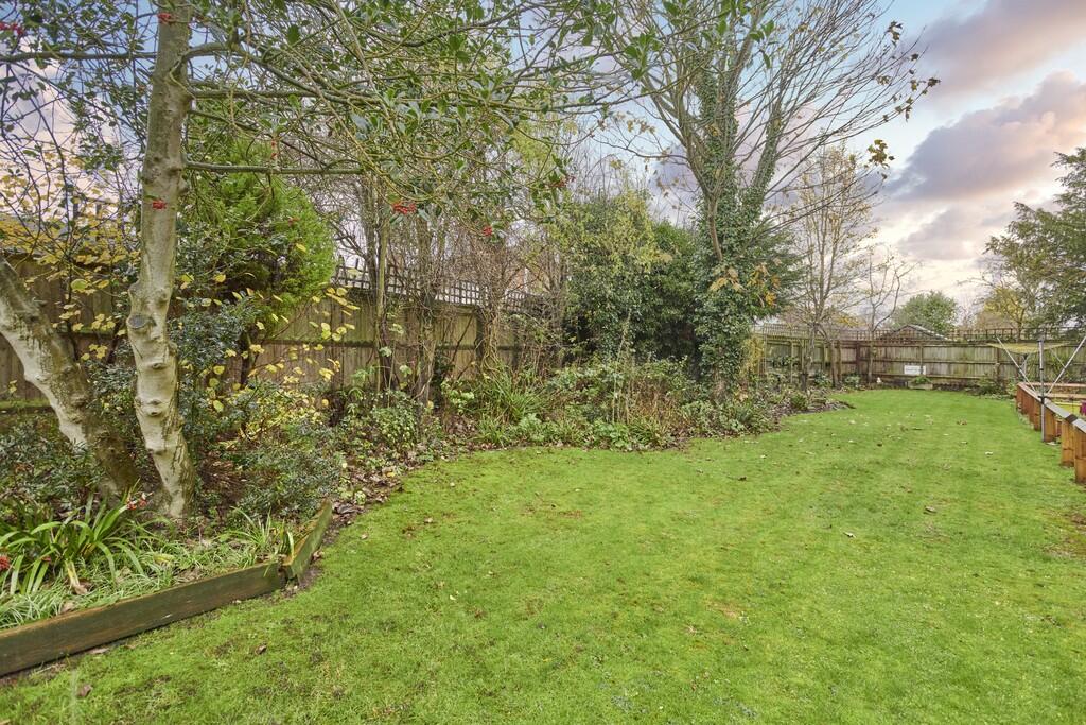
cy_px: 362
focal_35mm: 17
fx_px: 513
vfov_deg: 70.5
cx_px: 543
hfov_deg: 93.3
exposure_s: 1/80
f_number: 6.3
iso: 640
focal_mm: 17
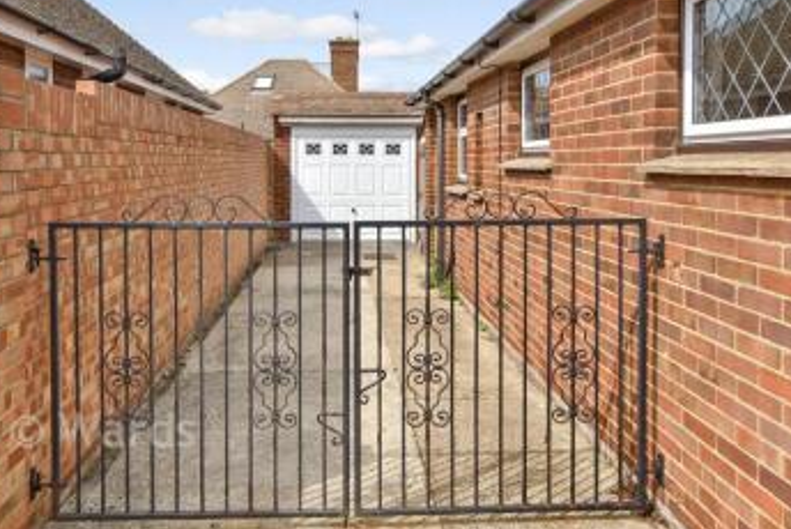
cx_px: 364
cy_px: 181
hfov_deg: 63.5
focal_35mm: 29
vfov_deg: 44.5
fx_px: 638
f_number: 8
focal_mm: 14
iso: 160
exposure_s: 1/320
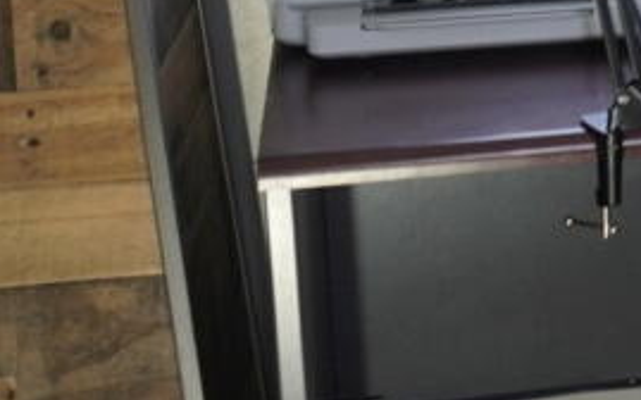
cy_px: -362
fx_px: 2567
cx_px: 1084
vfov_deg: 8.5
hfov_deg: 13.1
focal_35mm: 147
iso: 200
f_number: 4
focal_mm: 16
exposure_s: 1/60
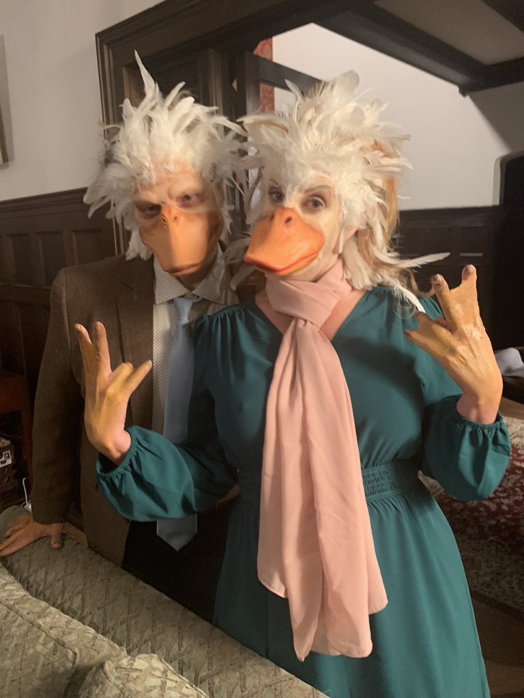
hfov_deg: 53.1
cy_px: 349
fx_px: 525
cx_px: 262
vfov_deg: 67.3
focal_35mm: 26
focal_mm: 4.25
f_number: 1.8
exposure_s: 1/40
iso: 320
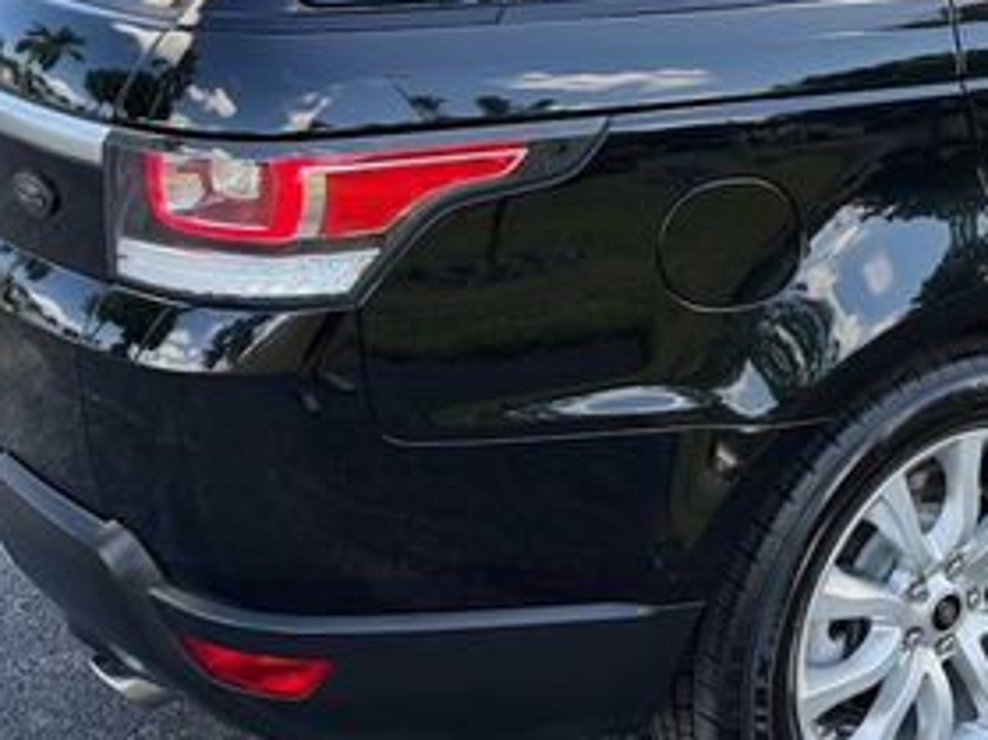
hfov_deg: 32.9
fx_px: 1569
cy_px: 173
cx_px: 921
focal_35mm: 55
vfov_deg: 26.2
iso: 100
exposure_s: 1/497
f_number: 1.78
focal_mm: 6.76
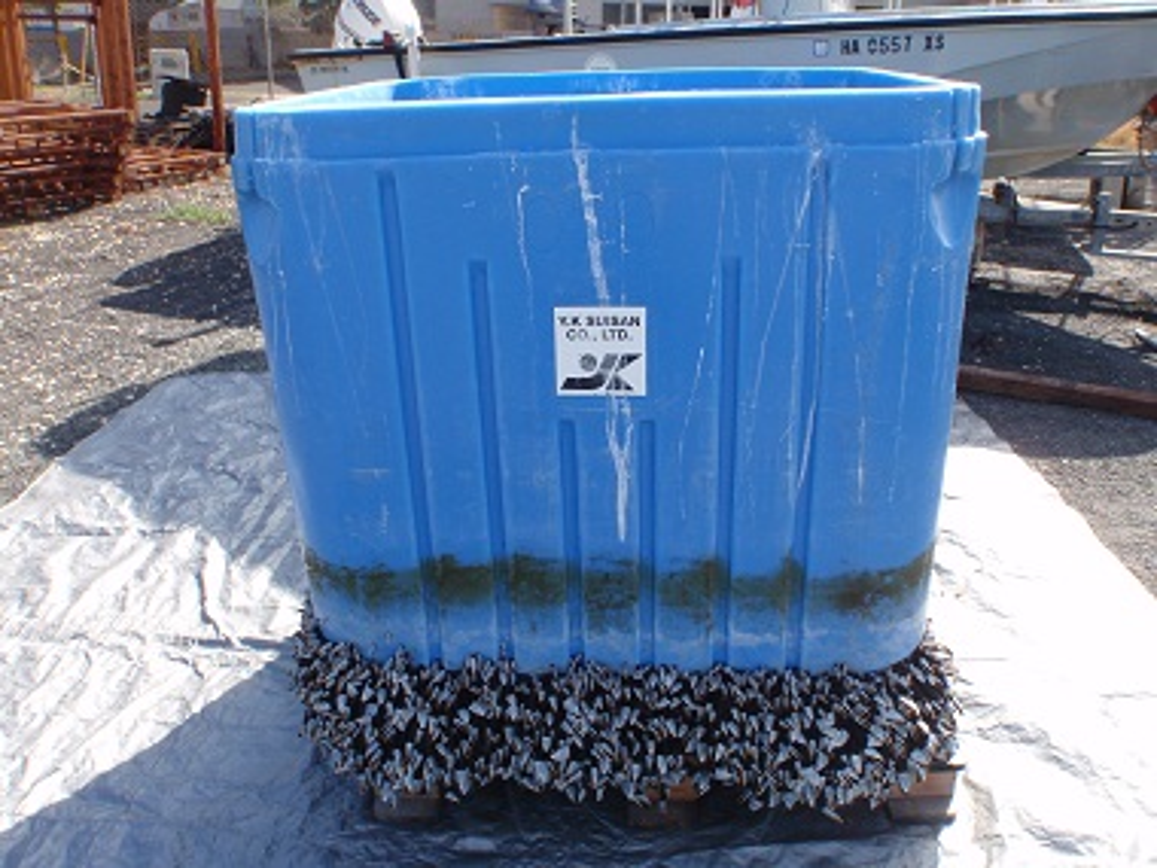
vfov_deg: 49.7
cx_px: 578
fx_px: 936
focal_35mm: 28
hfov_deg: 63.4
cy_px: 434
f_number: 5
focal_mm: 5
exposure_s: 1/160
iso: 64
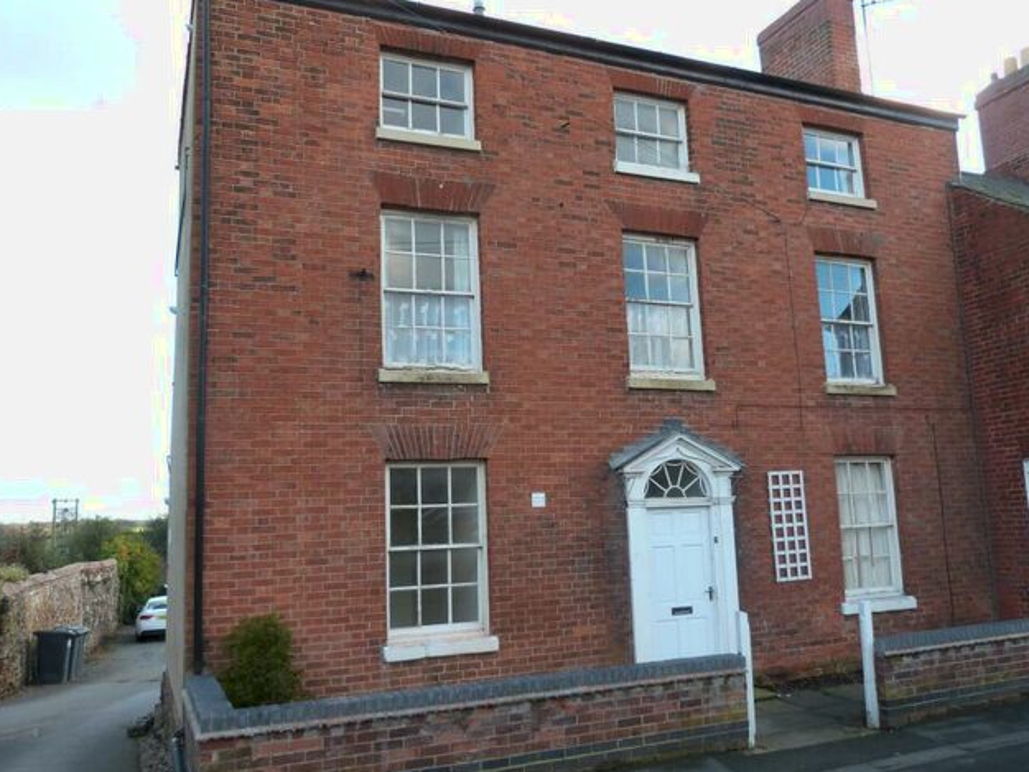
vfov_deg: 49.8
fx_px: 832
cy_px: 393
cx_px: 553
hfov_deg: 63.4
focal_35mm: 28
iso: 100
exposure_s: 1/125
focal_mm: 4.5
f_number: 3.2
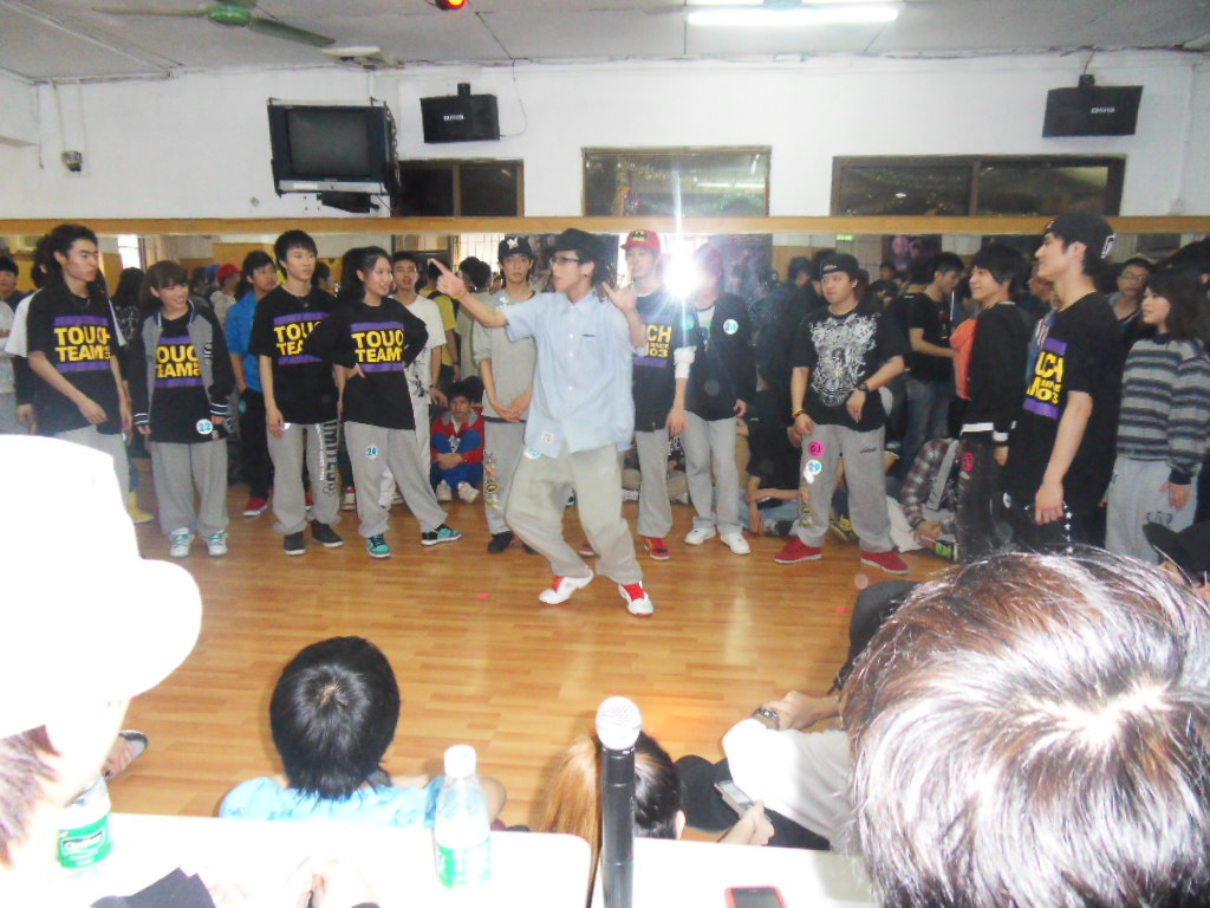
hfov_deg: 71.6
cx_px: 605
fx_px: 839
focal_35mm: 24
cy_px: 454
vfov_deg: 56.8
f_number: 3.3
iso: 400
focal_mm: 4.2
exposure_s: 1/45
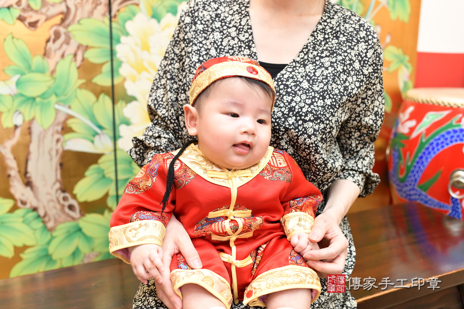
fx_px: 451
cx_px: 232
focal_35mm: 35
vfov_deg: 37.9
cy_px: 154
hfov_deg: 54.4
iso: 1000
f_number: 4.5
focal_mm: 35
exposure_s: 1/200
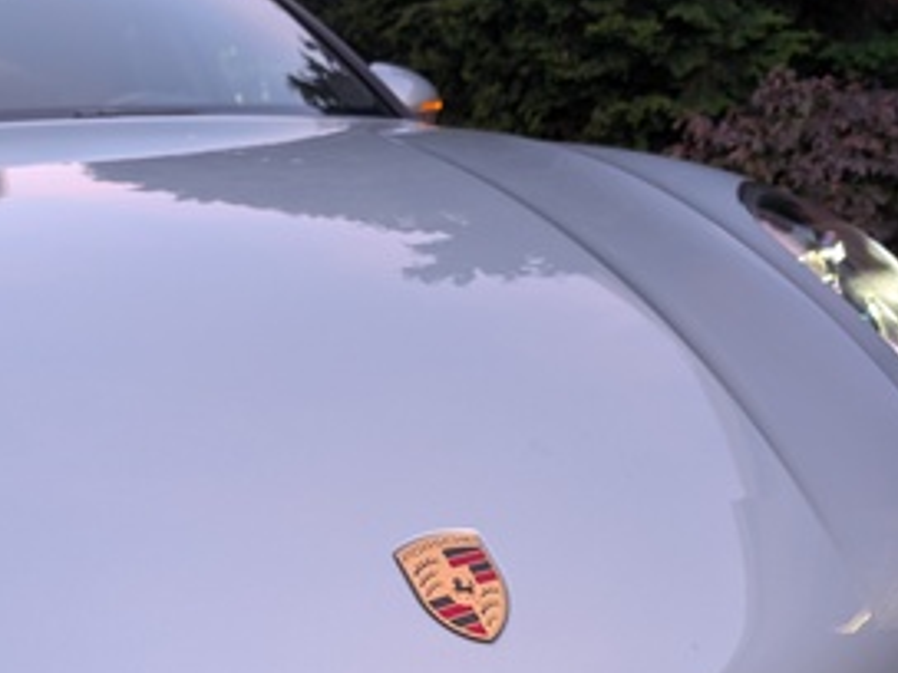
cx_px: 363
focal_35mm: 37
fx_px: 960
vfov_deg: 38.3
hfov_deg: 49.9
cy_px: 444
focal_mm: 6.9
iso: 82
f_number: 1.68
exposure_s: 1/23.8
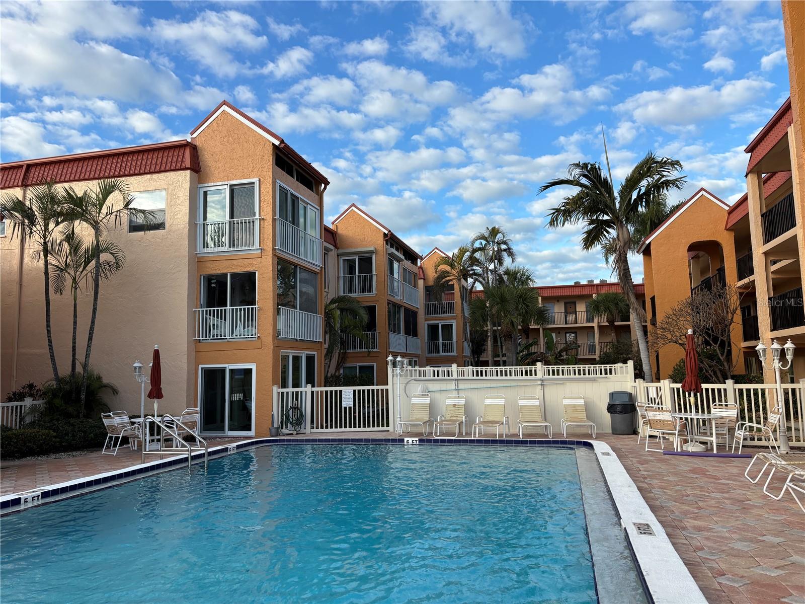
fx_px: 605
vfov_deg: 53.1
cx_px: 402
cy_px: 302
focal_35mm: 26
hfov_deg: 67.3
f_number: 1.6
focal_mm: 5.96
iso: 50
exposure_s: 1/1695
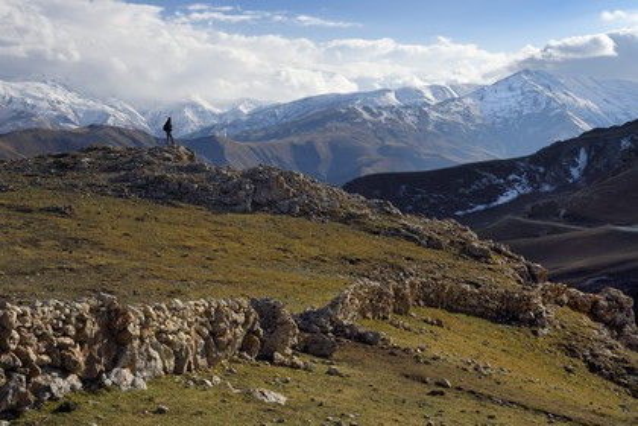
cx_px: 319
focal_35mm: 50
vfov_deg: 27.0
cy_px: 213
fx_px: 886
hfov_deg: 39.6
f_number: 14
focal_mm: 50
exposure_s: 1/320
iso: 200
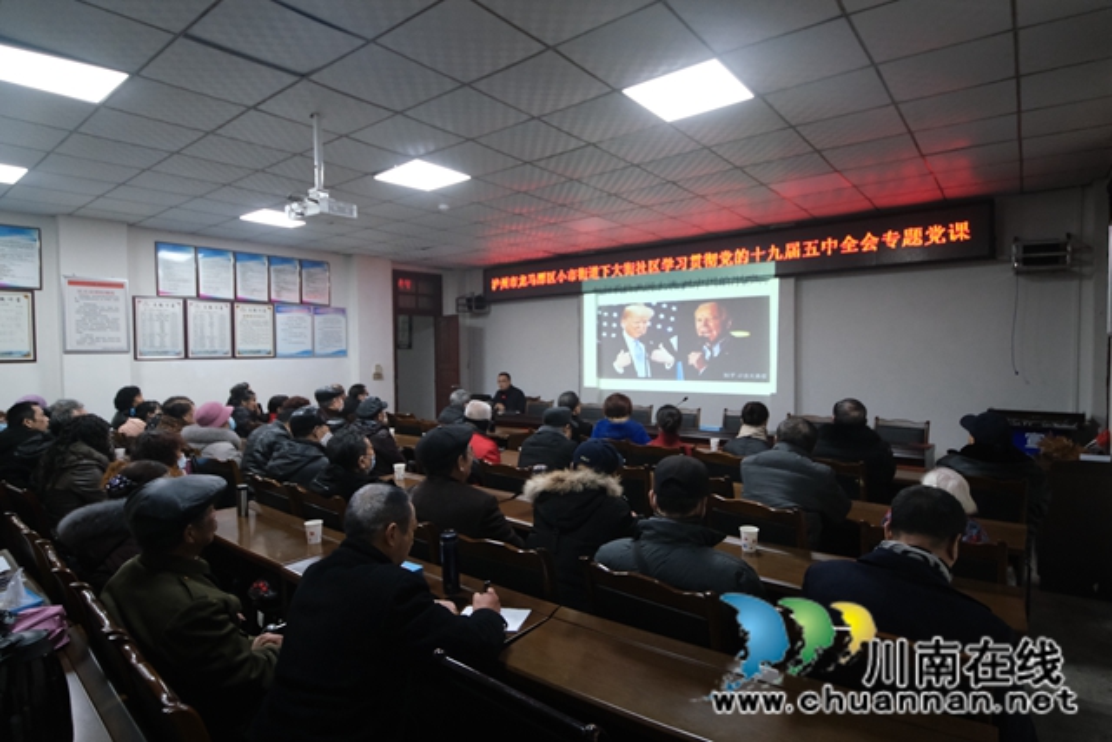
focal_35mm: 18
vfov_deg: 67.4
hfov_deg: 90.0
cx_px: 556
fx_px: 556
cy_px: 371
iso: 3200
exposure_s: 1/100
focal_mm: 12
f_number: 4.5
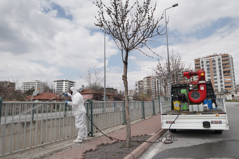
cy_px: 80
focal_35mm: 24
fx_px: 159
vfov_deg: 53.1
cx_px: 120
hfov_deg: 73.7
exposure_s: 1/8000
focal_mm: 24
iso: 1000
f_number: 4.5
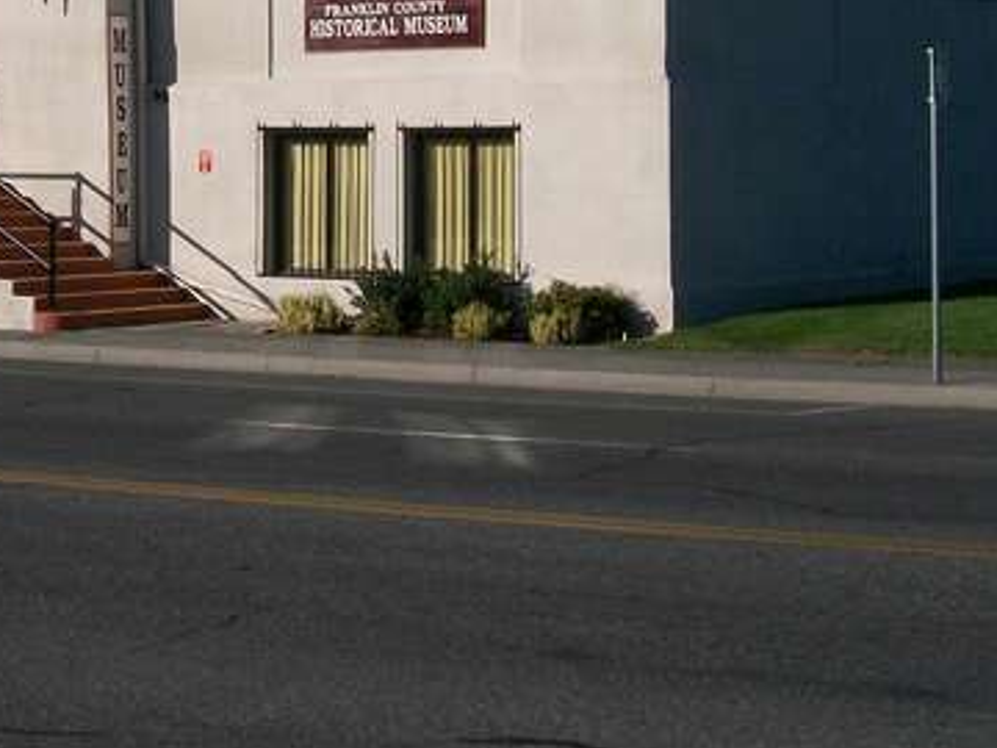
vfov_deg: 15.1
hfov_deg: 20.3
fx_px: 2765
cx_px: 224
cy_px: -6
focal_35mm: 96
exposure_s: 1/800
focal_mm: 7.6
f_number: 5.4
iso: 80
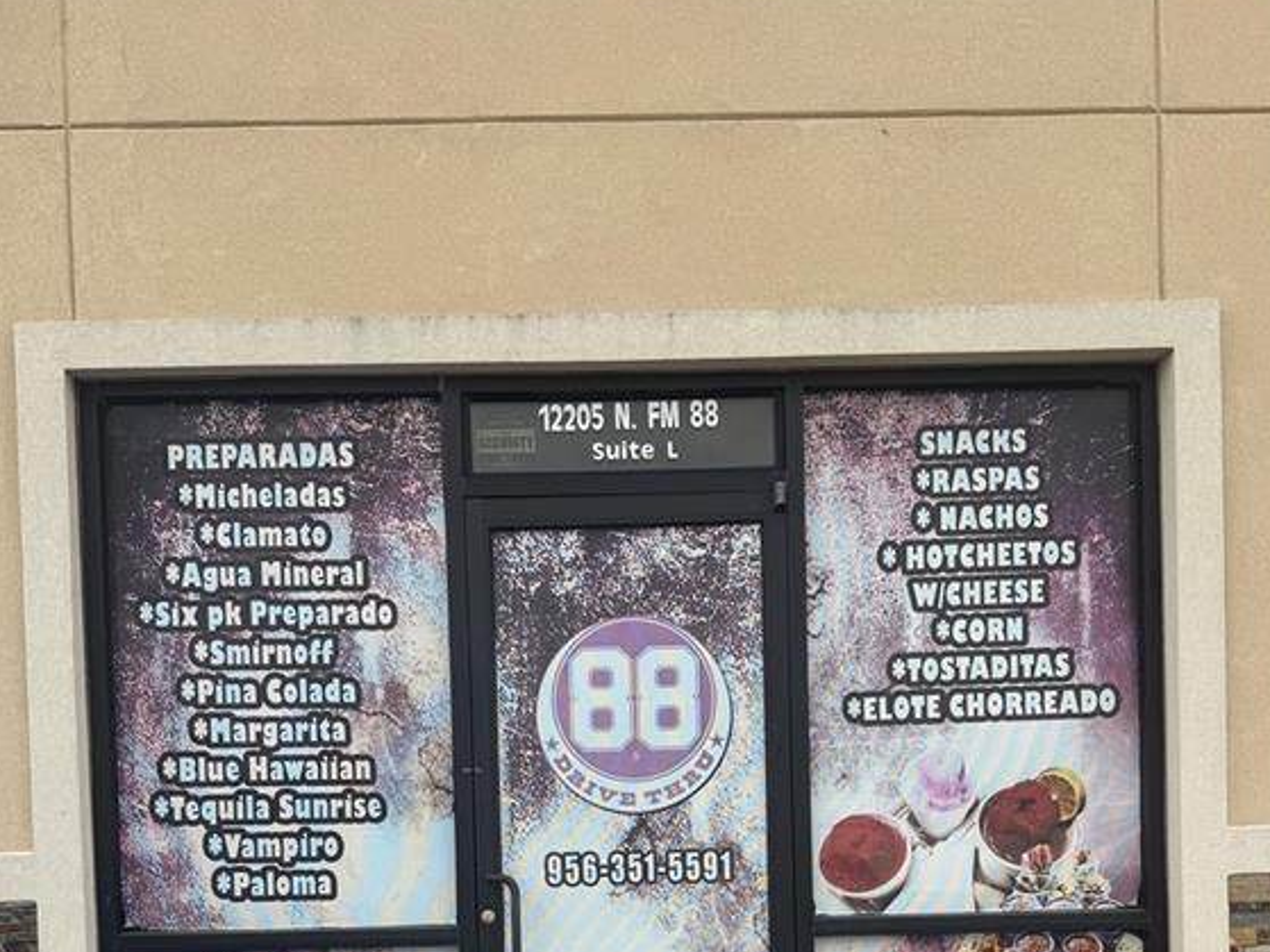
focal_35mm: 33
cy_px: 843
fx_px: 1210
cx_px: 636
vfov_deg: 40.0
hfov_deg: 55.4
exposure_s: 1/1524
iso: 80
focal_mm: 6.76
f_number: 1.78
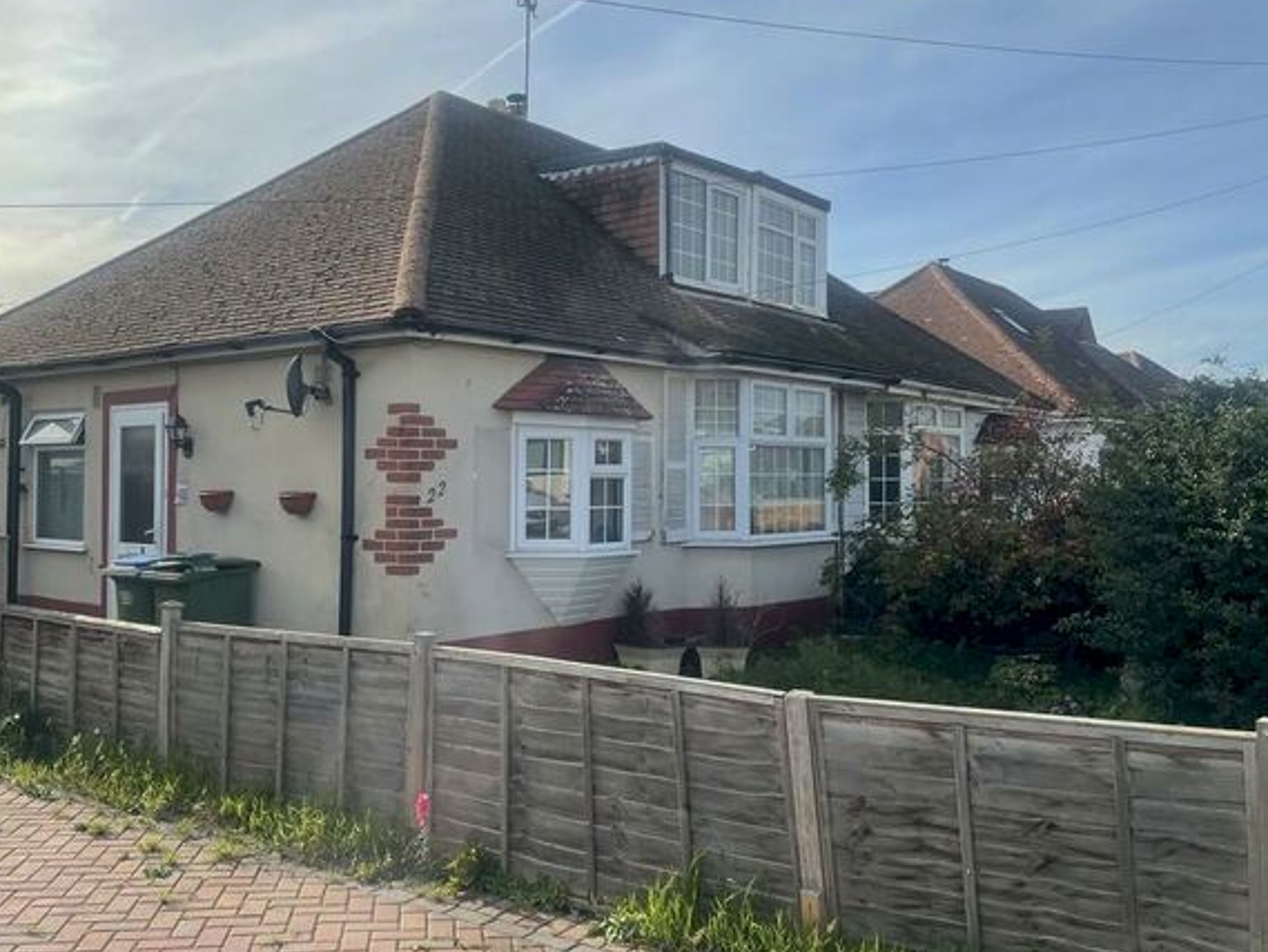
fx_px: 1172
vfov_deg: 44.2
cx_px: 570
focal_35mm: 32
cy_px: 447
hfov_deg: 56.7
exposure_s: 1/4132
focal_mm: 4.2
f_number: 1.6
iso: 32
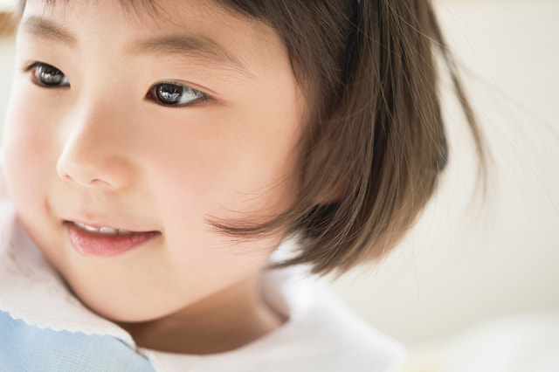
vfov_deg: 15.2
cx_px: 280
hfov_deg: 22.6
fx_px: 1397
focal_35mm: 90
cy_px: 186
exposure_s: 1/1000
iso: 400
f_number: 2.8
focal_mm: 90
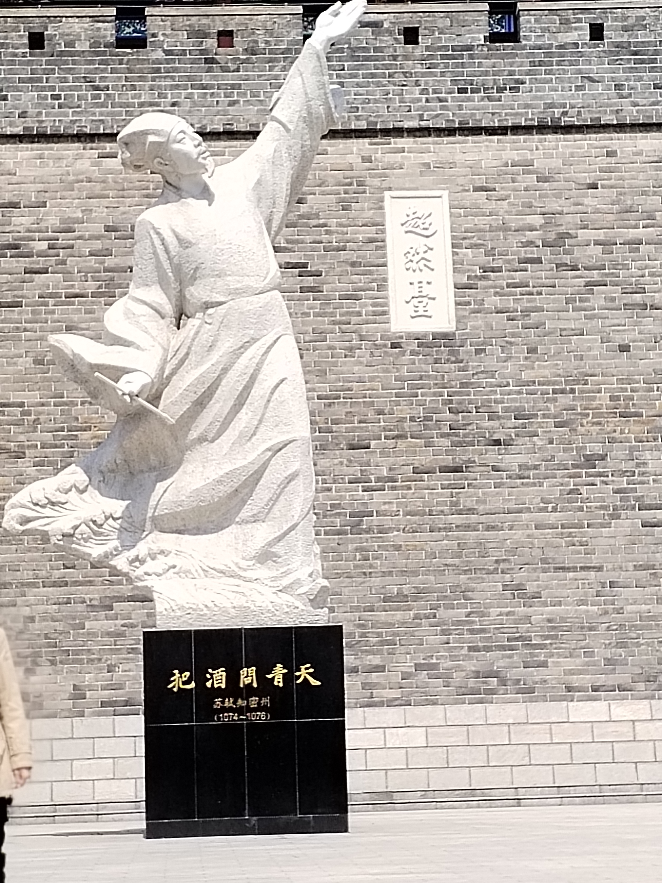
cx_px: 331
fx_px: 2881
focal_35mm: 113
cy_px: 442
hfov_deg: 13.1
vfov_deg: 17.4
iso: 100
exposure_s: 1/1122
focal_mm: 4.75
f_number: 1.8
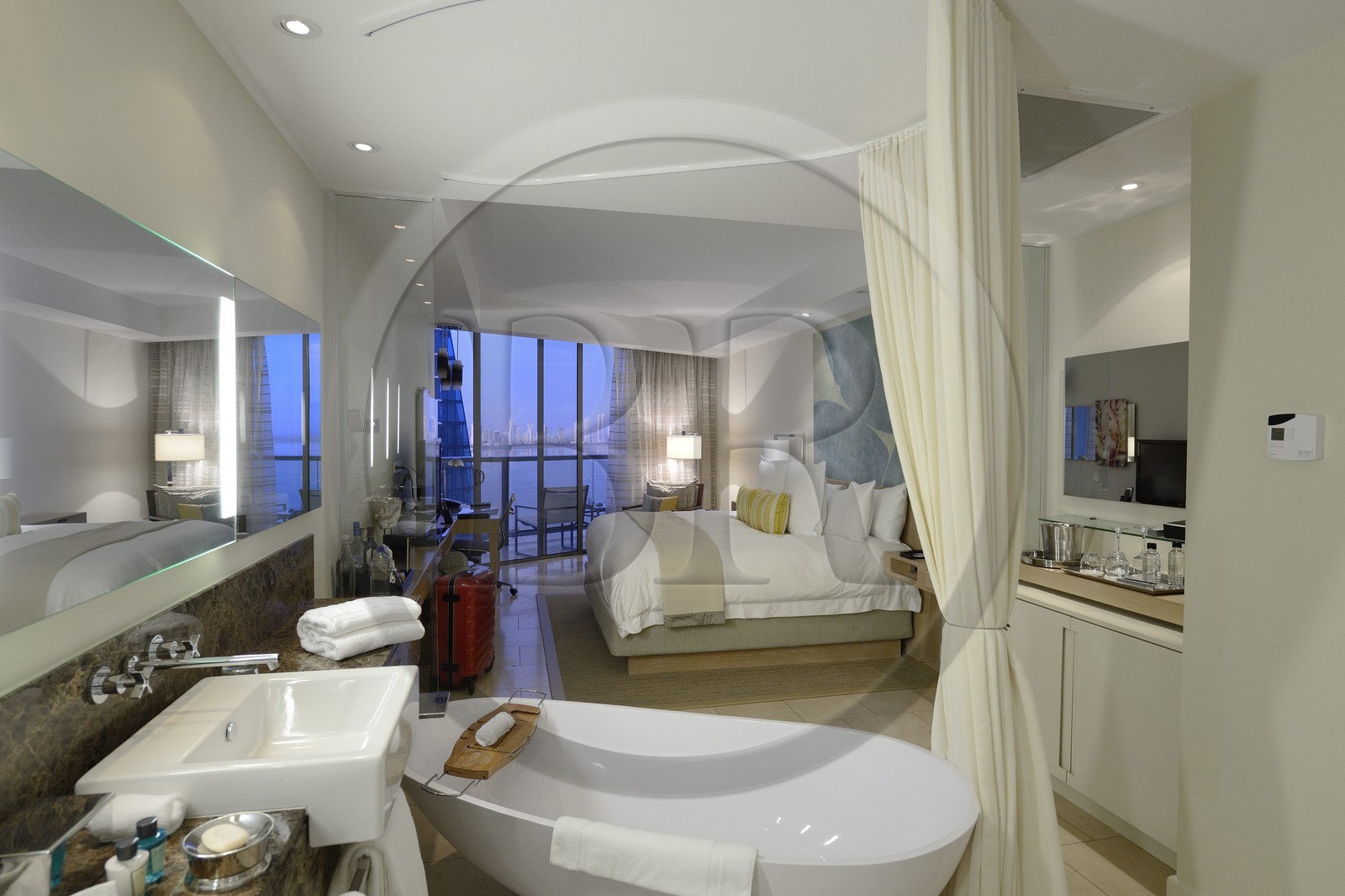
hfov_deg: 90.0
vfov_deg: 67.4
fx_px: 672
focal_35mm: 18
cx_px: 672
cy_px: 448
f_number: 5.6
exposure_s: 1/20
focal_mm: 18
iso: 800
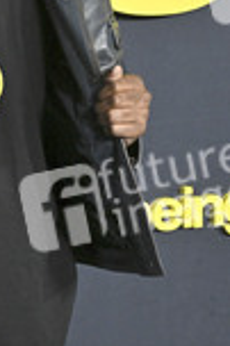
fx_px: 1767
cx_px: -71
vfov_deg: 11.2
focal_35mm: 184
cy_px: 84
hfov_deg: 7.4
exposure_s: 1/320
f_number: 5.6
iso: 2500
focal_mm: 70
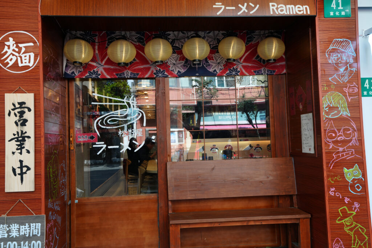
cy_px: 124
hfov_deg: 55.8
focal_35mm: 34
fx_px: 351
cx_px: 186
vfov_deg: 38.9
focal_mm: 34
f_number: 6.3
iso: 320
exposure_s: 1/40
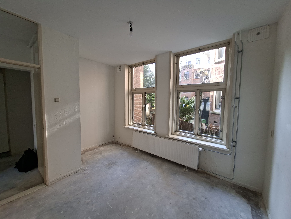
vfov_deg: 89.9
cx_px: 146
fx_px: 109
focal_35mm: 13
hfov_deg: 106.2
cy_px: 110
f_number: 2.2
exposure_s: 1/50
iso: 64
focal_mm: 1.7
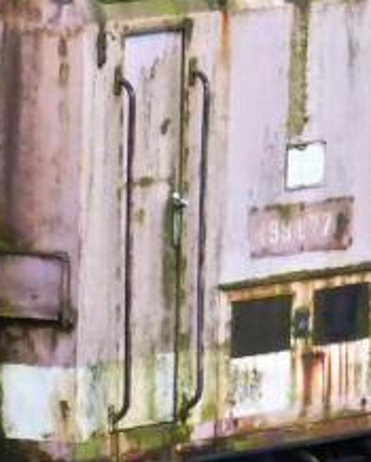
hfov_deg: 2.1
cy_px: 322
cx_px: -250
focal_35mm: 746
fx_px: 10218
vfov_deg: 2.6
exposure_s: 1/80
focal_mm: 25
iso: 160
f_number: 3.6
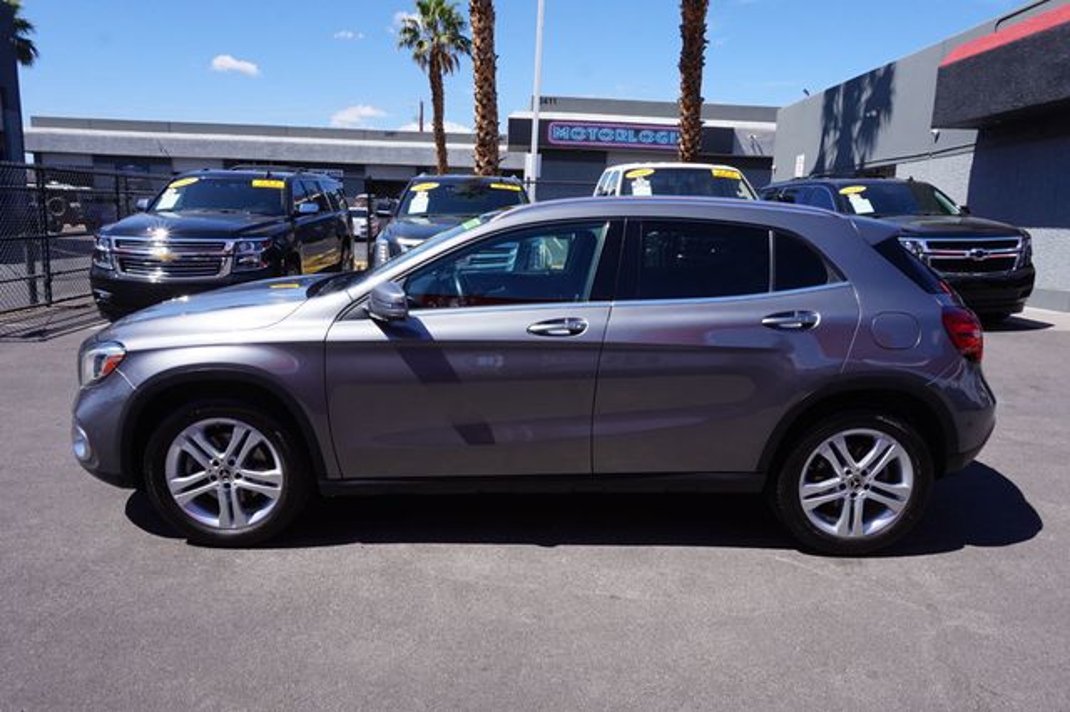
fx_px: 713
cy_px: 356
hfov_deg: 73.8
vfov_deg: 53.1
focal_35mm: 24
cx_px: 535
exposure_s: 1/80
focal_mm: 16
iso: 100
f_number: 13
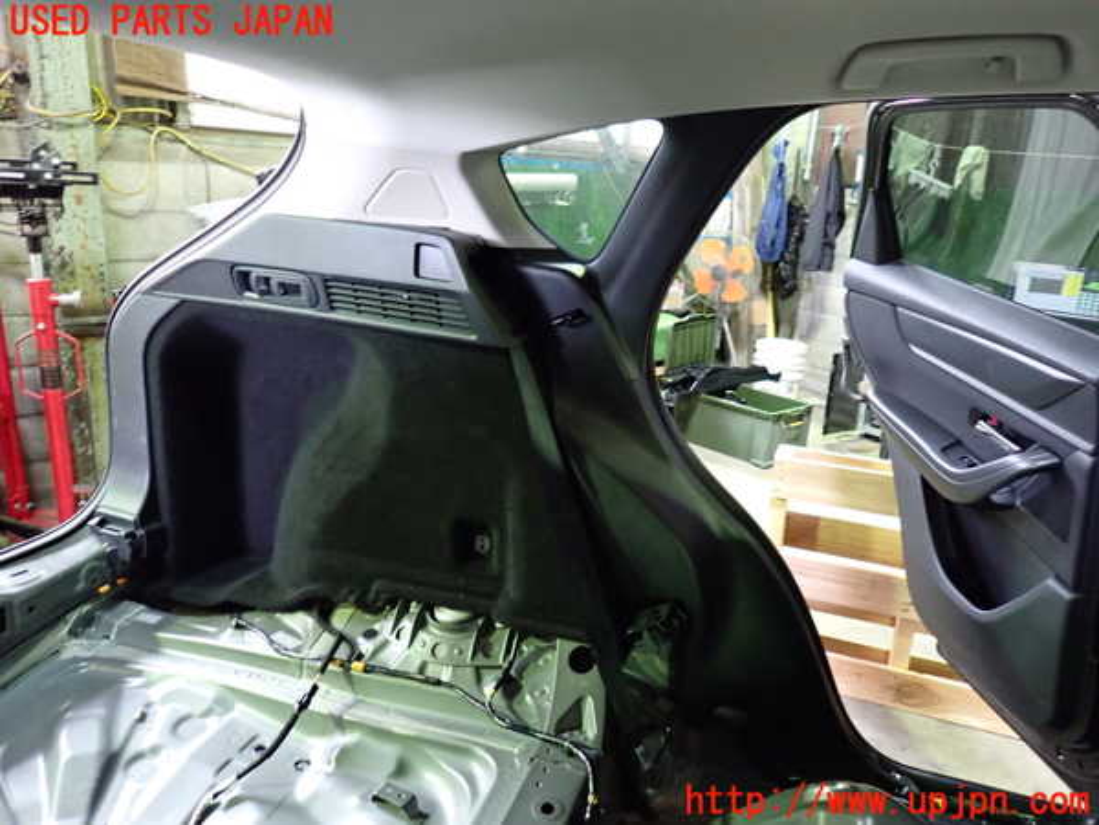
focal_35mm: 25
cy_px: 412
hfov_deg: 69.4
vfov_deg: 54.9
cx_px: 550
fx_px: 794
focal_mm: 4.5
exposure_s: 1/30
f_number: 2
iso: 800
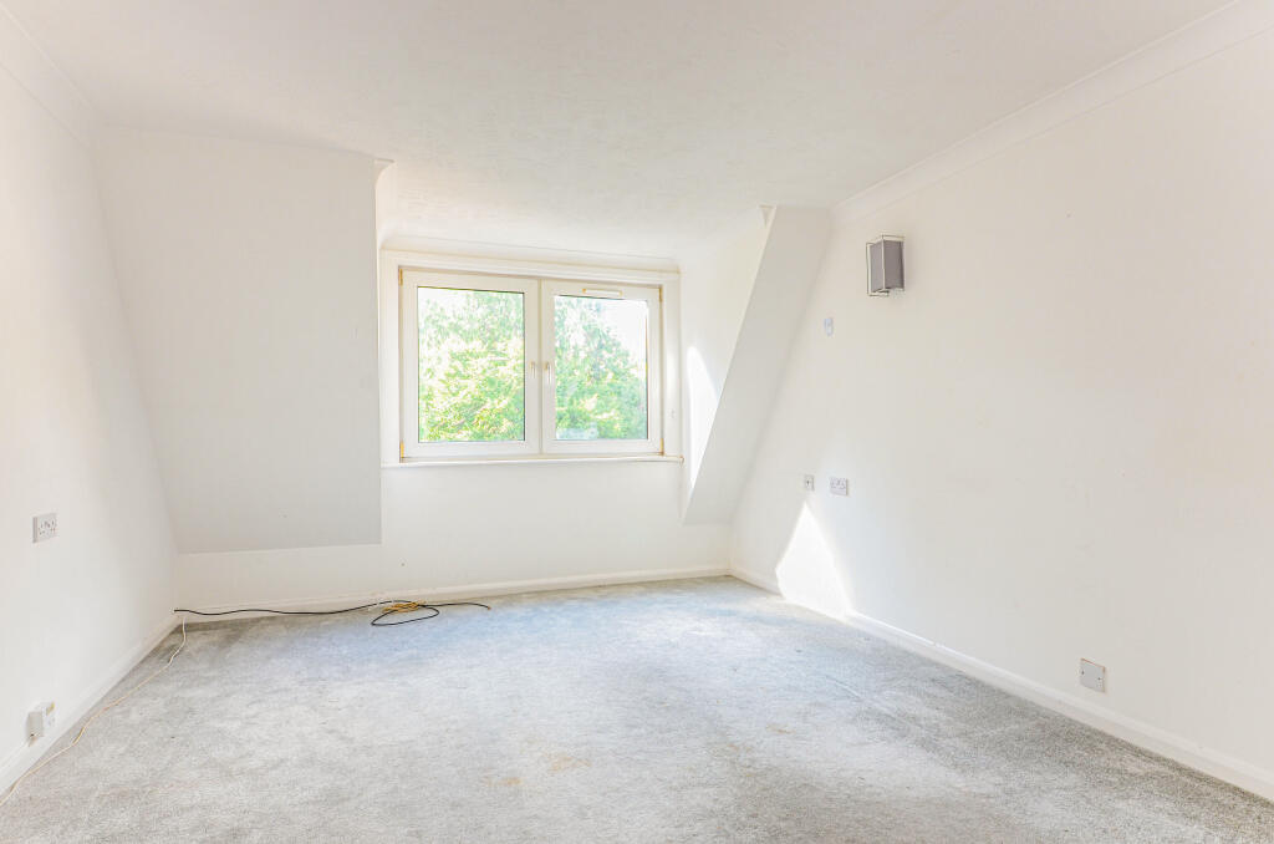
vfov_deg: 67.1
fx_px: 636
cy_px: 422
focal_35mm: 18
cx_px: 637
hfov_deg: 90.1
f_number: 9
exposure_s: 1/8
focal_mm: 12
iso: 400
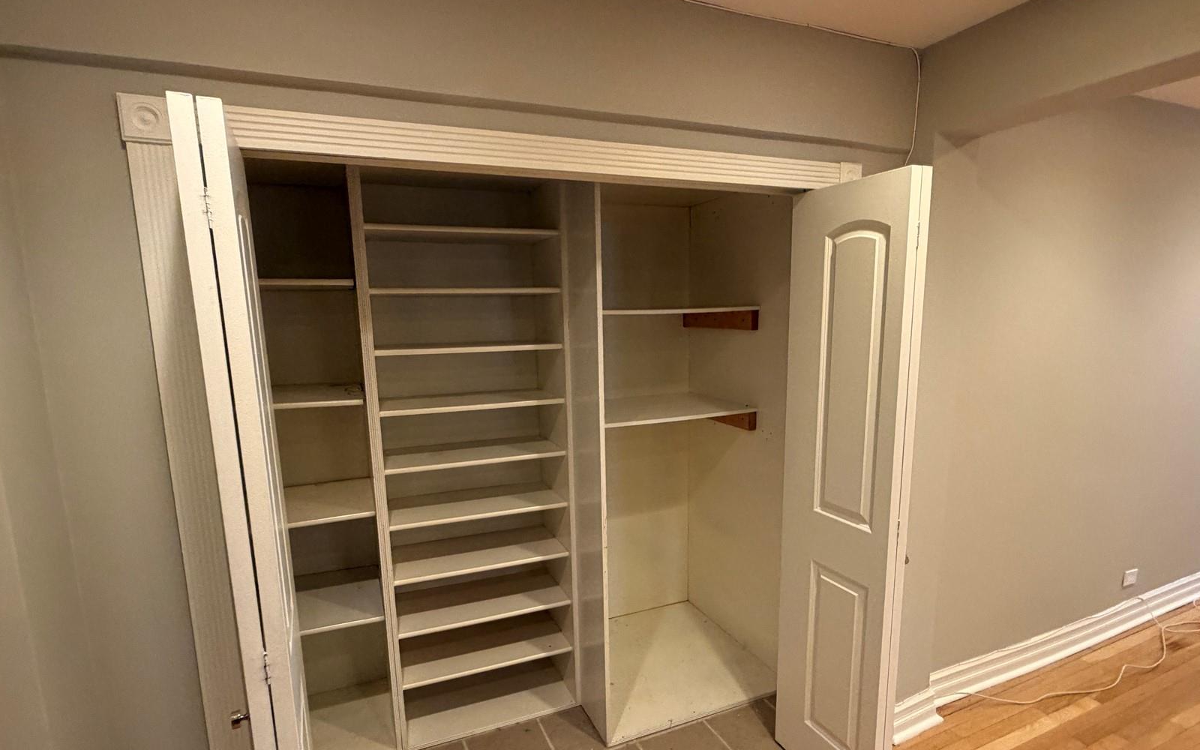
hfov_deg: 88.0
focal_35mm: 19
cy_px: 414
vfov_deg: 62.1
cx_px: 606
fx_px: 621
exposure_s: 1/67
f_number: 2.2
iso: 320
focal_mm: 2.22
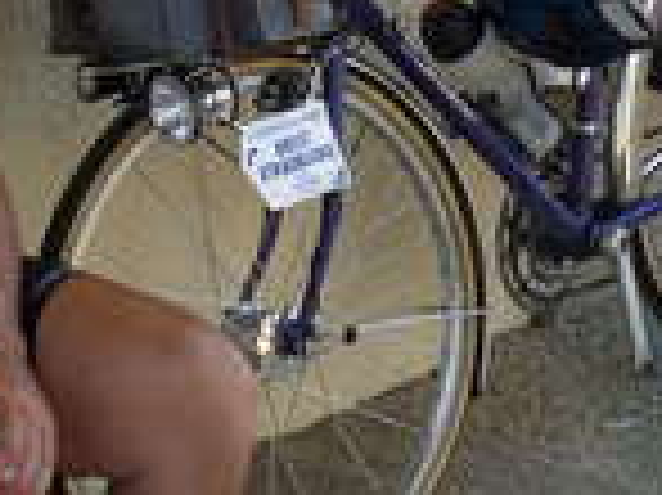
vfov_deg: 10.9
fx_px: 2580
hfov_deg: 14.6
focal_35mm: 135
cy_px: 0
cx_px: 239
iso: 80
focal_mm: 5.5
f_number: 2.8
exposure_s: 1/125
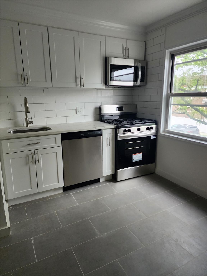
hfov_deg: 58.9
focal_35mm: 23
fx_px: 183
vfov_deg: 73.9
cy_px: 138
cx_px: 104
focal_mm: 6.4
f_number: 1.8
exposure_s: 1/120
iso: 400
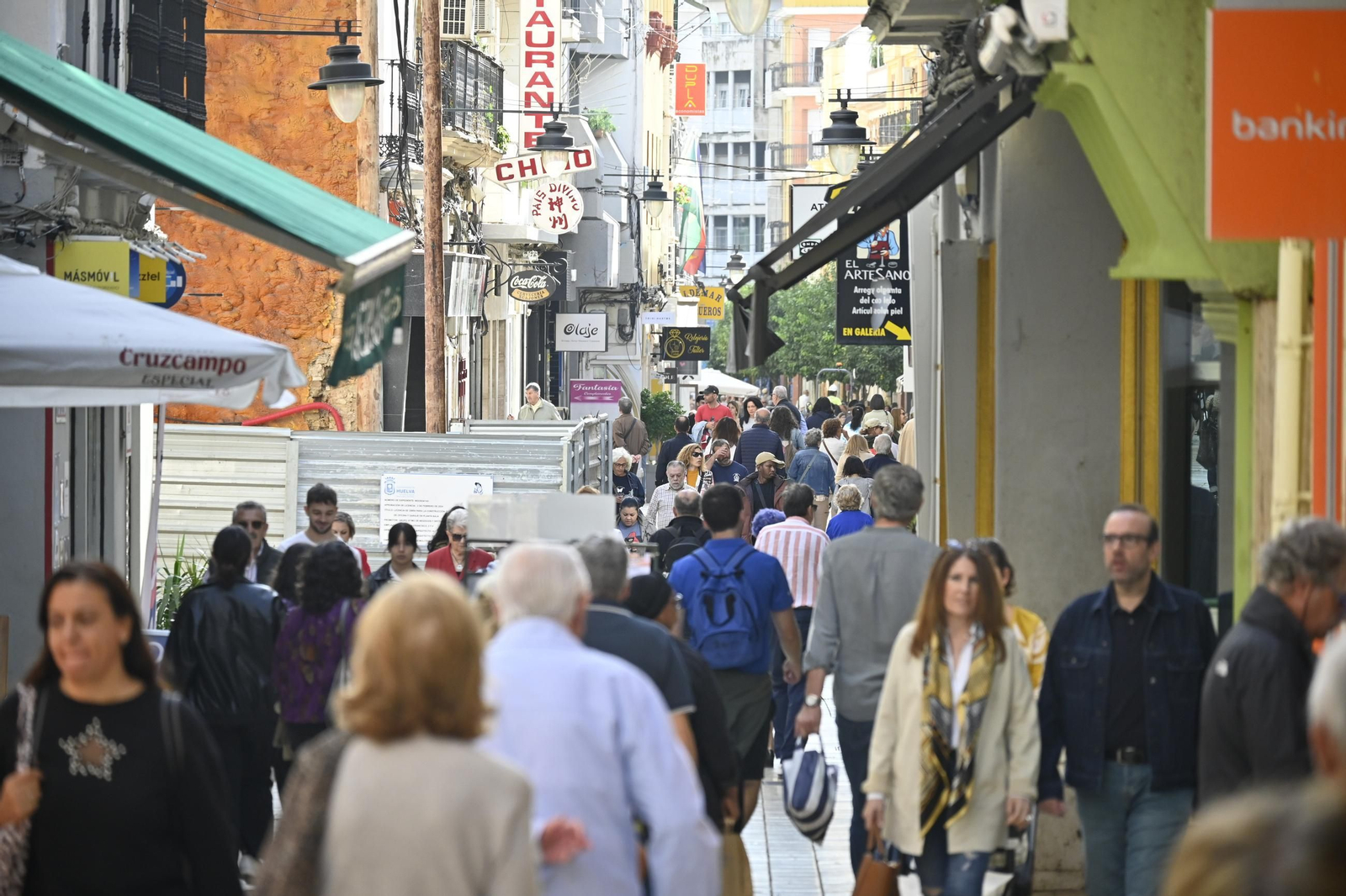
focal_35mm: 240
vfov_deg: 5.7
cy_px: 448
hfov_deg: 8.6
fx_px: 8971
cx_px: 673
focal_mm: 160
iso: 560
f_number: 5.3
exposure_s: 1/400
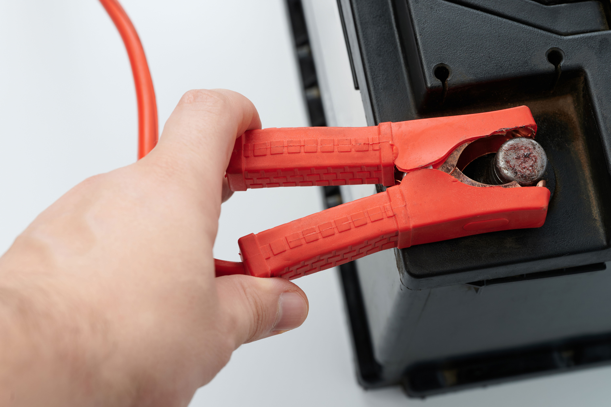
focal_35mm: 105
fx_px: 1781
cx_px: 306
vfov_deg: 13.0
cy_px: 204
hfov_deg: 19.5
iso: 200
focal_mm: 105
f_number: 11
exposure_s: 1/125
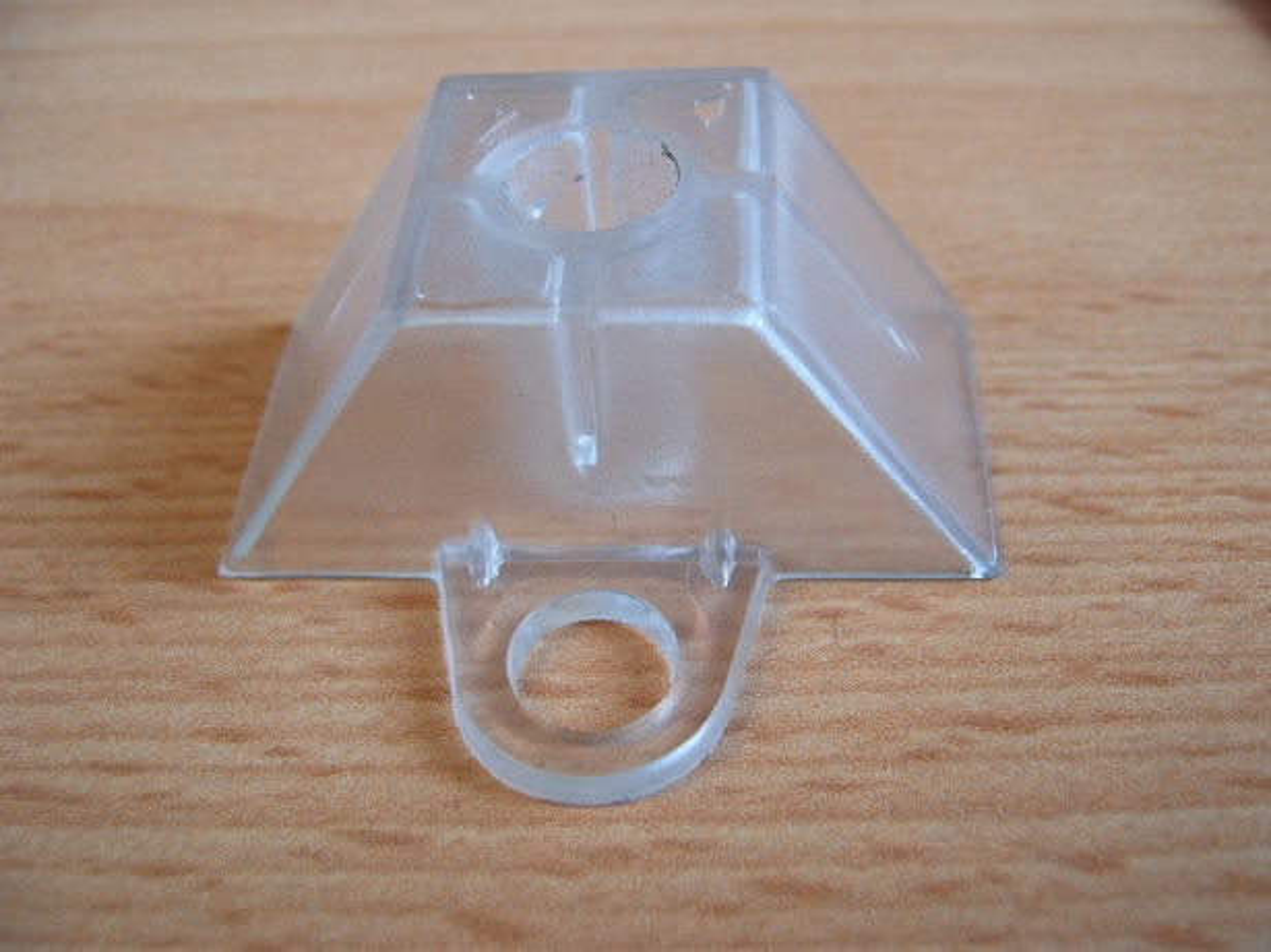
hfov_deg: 49.0
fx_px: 1395
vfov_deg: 37.7
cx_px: 636
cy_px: 476
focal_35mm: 38
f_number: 2.8
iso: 141
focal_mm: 5.8
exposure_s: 1/45
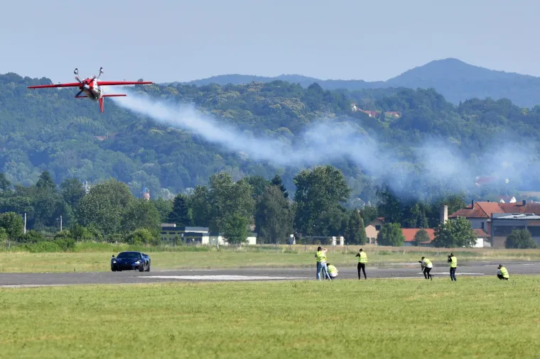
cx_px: 270
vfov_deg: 4.6
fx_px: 4498
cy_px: 180
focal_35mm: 300
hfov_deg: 6.9
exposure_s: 1/1600
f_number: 6.3
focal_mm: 300
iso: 200
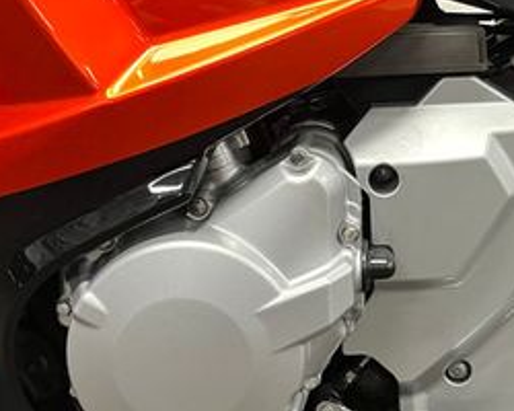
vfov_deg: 23.2
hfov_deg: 28.5
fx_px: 989
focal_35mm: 65
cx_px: 409
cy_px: 84
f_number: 1.6
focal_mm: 5.1
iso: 320
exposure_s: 1/50
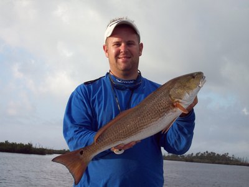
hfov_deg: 25.3
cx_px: 124
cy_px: 94
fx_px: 554
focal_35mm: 77
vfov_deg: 19.1
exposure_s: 1/420
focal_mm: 12.8
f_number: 4.2
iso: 80
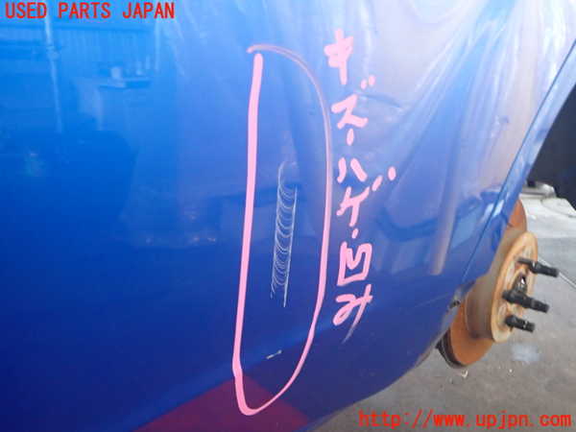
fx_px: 499
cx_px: 288
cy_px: 216
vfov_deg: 46.8
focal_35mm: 30
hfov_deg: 60.0
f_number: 2.3
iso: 640
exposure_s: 1/30
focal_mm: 5.4
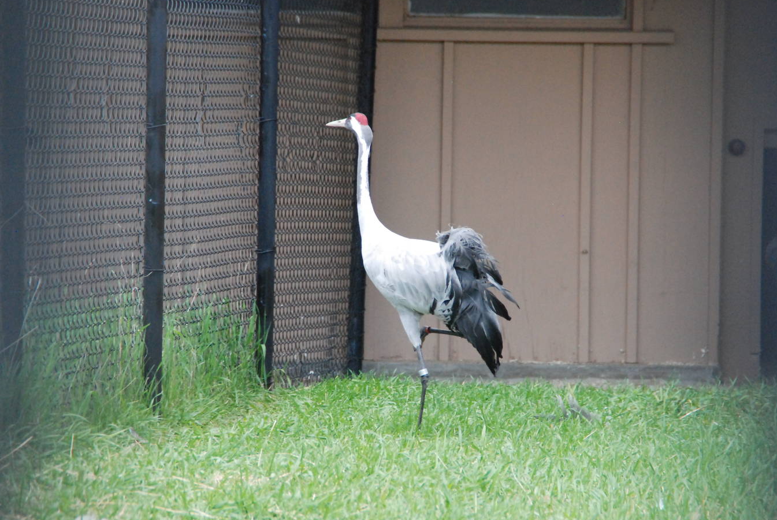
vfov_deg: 3.9
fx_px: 7713
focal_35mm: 357
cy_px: 260
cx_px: 379
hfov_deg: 5.8
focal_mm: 200
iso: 1600
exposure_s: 1/500
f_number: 9
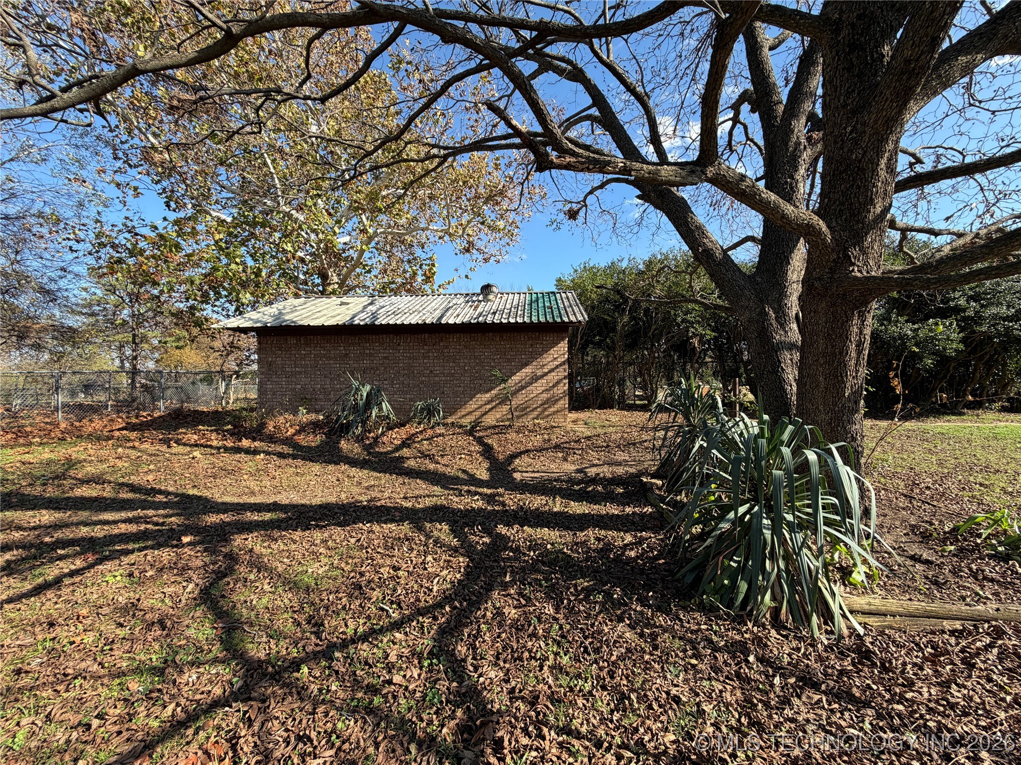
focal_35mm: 14
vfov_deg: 85.7
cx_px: 510
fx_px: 413
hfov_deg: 102.1
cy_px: 382
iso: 50
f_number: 2.2
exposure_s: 1/502
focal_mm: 2.22
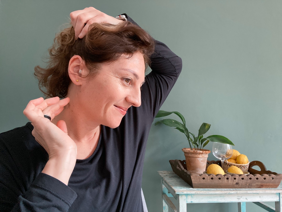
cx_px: 141
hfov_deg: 73.9
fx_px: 187
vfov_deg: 58.9
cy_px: 106
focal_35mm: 23
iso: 320
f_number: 2.2
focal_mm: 2.71
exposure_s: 1/60
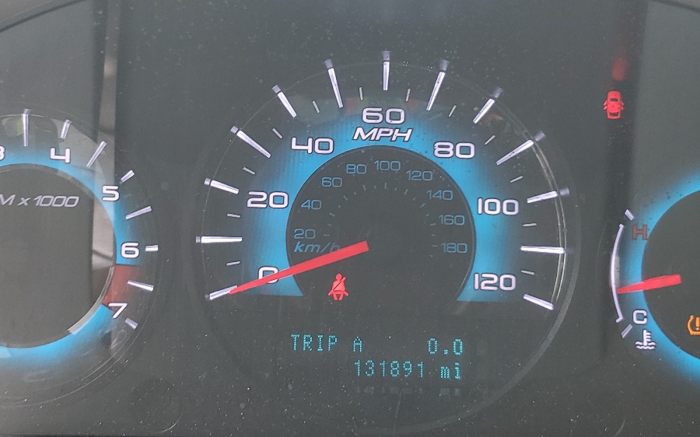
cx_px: 328
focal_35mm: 49
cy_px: 179
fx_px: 935
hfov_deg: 41.0
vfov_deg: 26.3
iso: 52
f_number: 1.5
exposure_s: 1/60.2
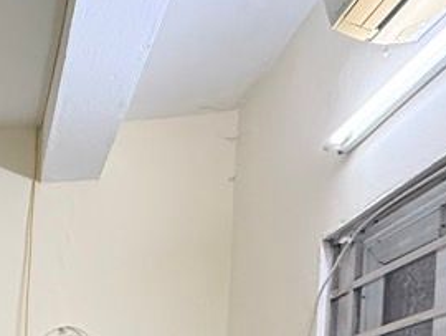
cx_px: -164
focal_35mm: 53
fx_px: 683
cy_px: 482
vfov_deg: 23.1
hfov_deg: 28.3
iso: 320
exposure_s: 1/100
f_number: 2.2
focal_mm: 2.22
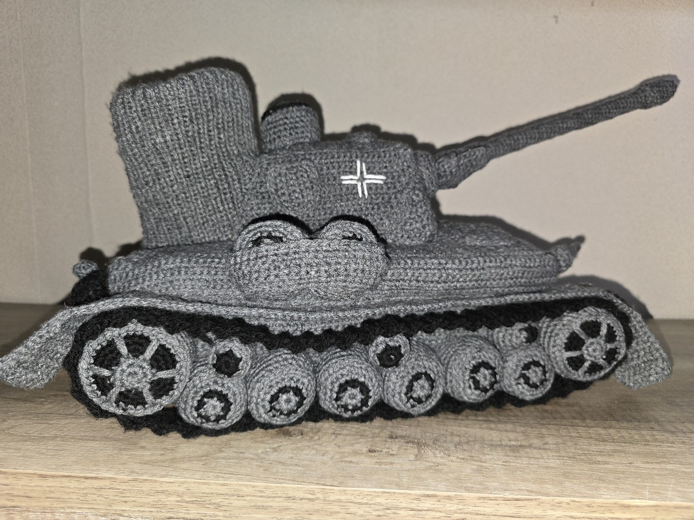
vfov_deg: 58.9
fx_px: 461
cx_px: 347
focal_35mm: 23
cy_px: 260
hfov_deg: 73.9
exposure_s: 1/47.9
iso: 100
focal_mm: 6.3
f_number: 1.7
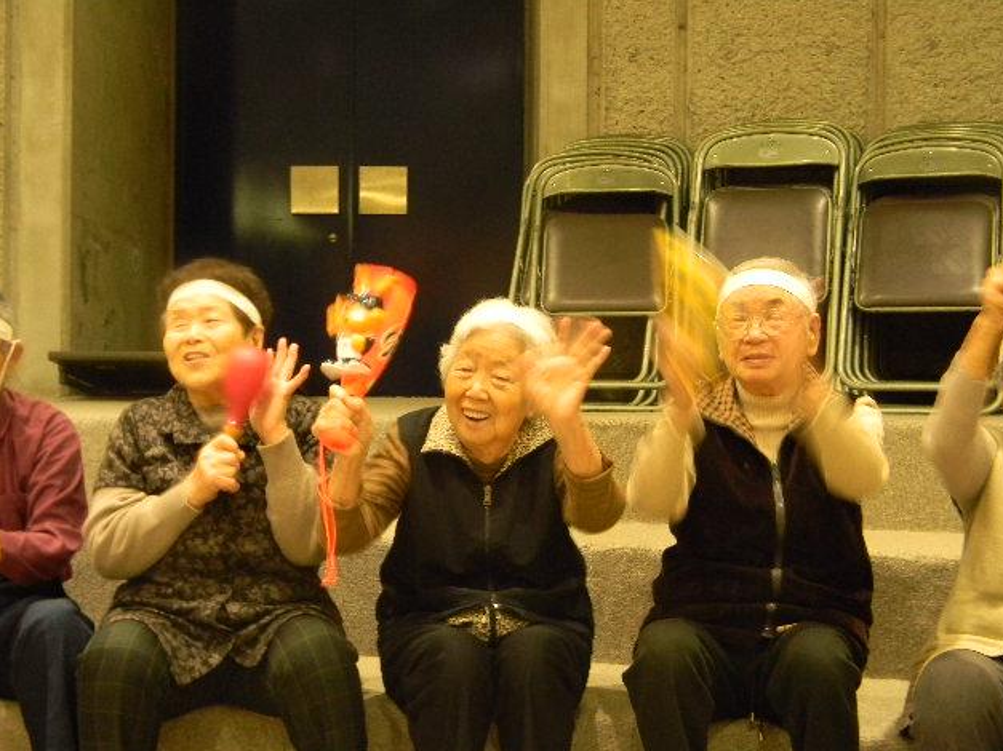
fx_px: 1391
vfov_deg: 30.3
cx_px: 499
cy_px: 380
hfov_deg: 39.7
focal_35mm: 48
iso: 400
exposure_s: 1/10.5
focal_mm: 8.6
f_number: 3.9
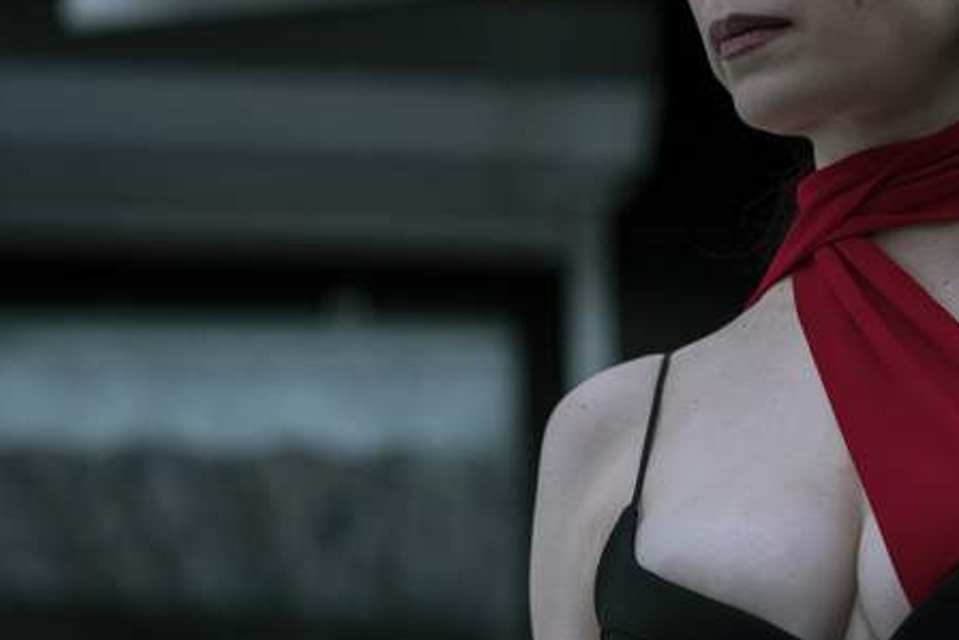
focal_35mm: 160
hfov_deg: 12.7
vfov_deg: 8.6
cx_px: 955
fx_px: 4263
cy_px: 222
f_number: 2.8
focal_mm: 70
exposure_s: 1/1000
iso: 1600
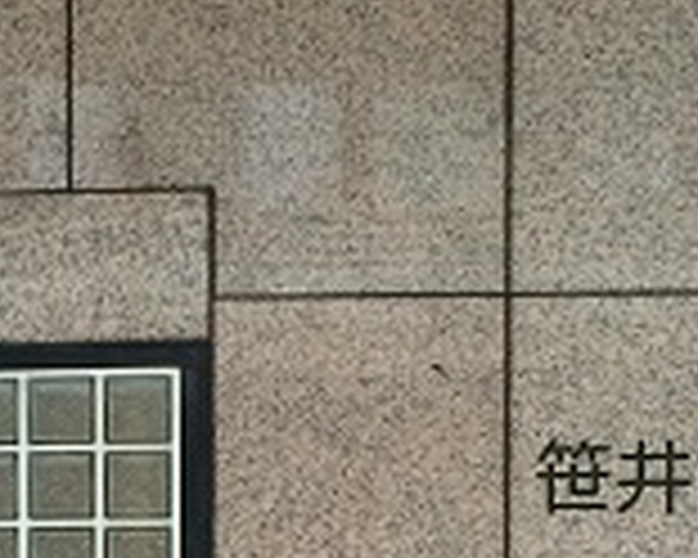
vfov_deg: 12.4
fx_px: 2500
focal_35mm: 121
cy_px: 675
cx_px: -68
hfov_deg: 15.5
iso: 50
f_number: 2.2
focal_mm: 4.12
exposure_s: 1/30
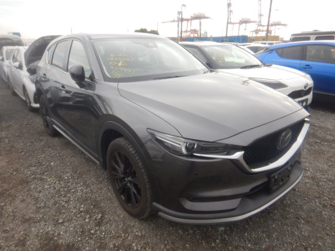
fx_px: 232
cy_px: 126
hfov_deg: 71.6
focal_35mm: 24
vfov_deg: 56.8
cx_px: 168
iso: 125
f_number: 2.8
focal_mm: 4.3
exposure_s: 1/125
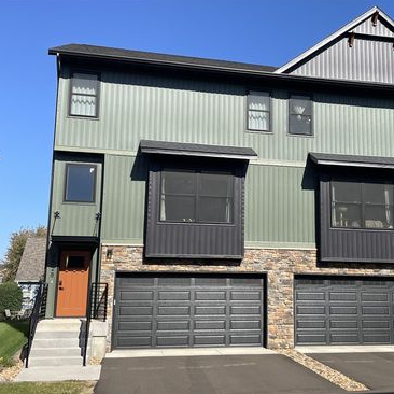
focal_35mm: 41
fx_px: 528
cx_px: 254
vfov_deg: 40.9
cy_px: 196
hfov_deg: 40.5
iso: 32
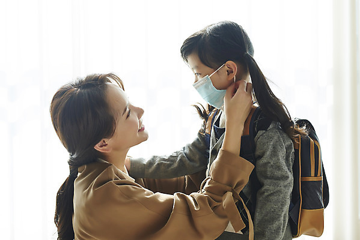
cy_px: 120
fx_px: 850
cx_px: 180
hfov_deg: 23.9
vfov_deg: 16.1
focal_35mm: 85
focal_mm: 85
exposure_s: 1/100
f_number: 4.5
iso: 200
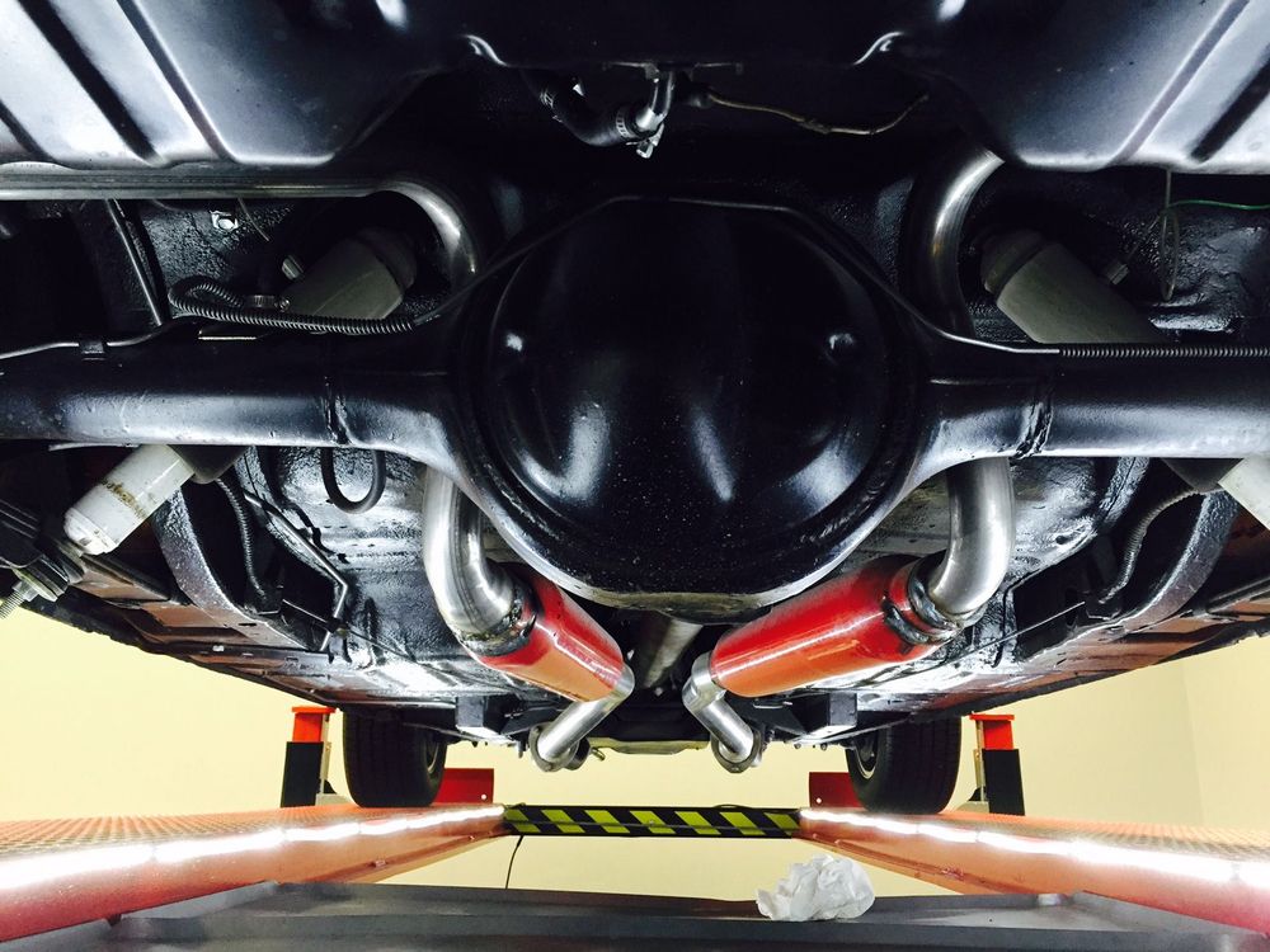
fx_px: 1064
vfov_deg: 48.2
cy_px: 476
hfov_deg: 61.7
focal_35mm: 29
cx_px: 635
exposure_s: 1/30
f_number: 2.2
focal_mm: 4.15
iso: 160
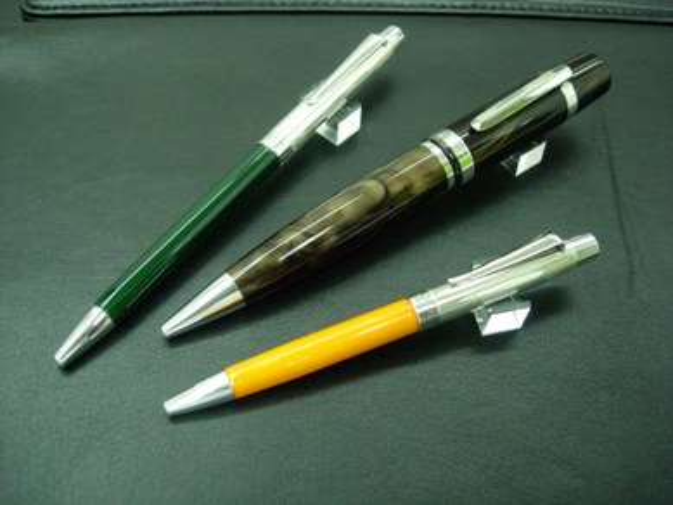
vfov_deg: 37.7
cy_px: 252
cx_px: 336
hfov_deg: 49.0
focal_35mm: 38
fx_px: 739
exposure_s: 1/64
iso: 400
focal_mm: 7.8
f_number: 2.8
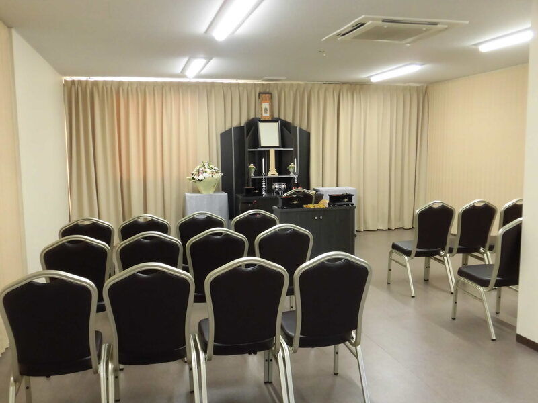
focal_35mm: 32
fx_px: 497
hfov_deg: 56.8
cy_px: 202
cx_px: 269
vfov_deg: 44.2
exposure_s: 1/40
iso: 250
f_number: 3.5
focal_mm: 5.81
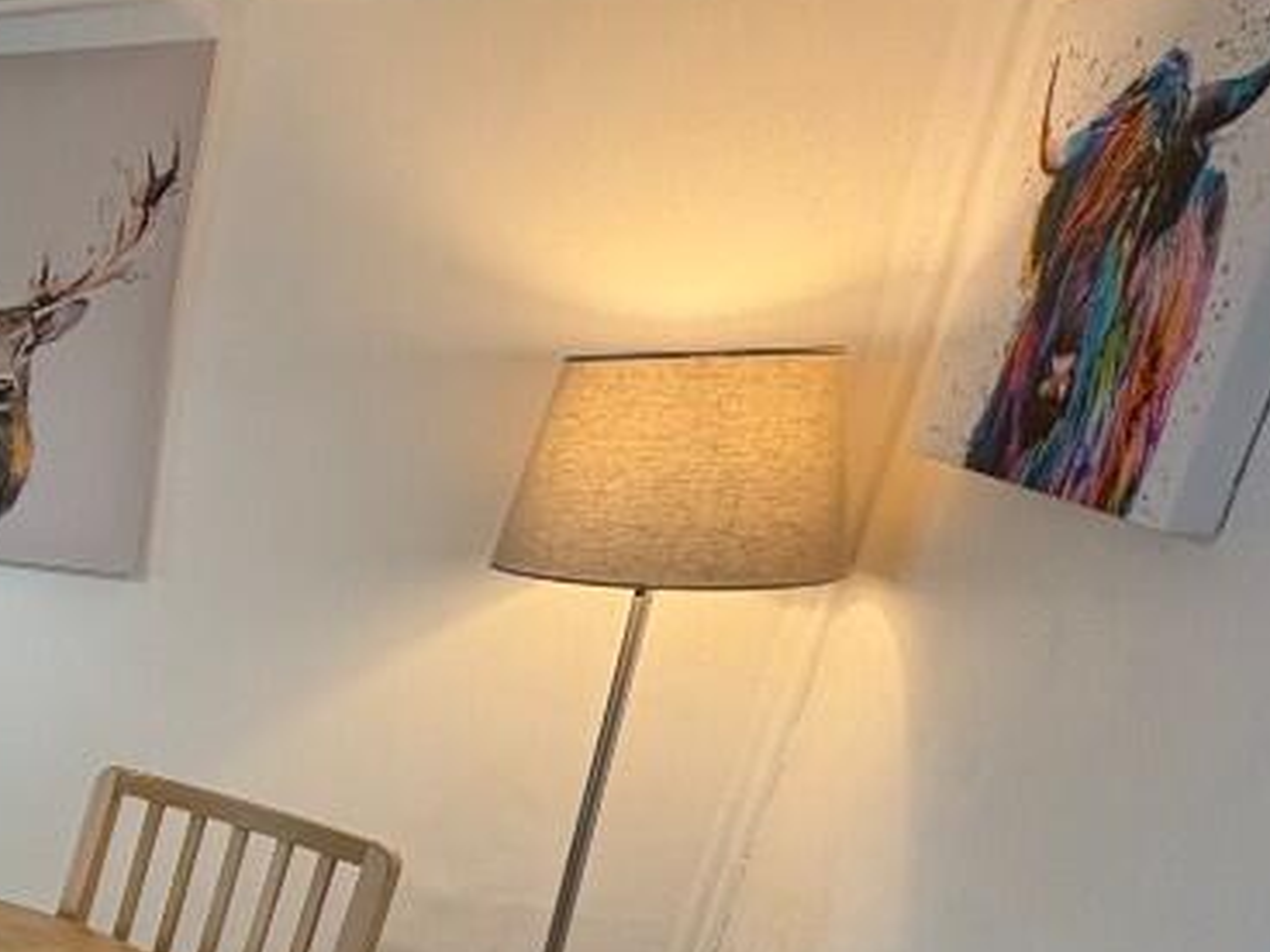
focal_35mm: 39
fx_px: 1431
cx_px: -442
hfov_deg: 33.0
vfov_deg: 35.0
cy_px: 831
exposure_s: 1/60
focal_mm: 2.22
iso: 250
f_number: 2.2
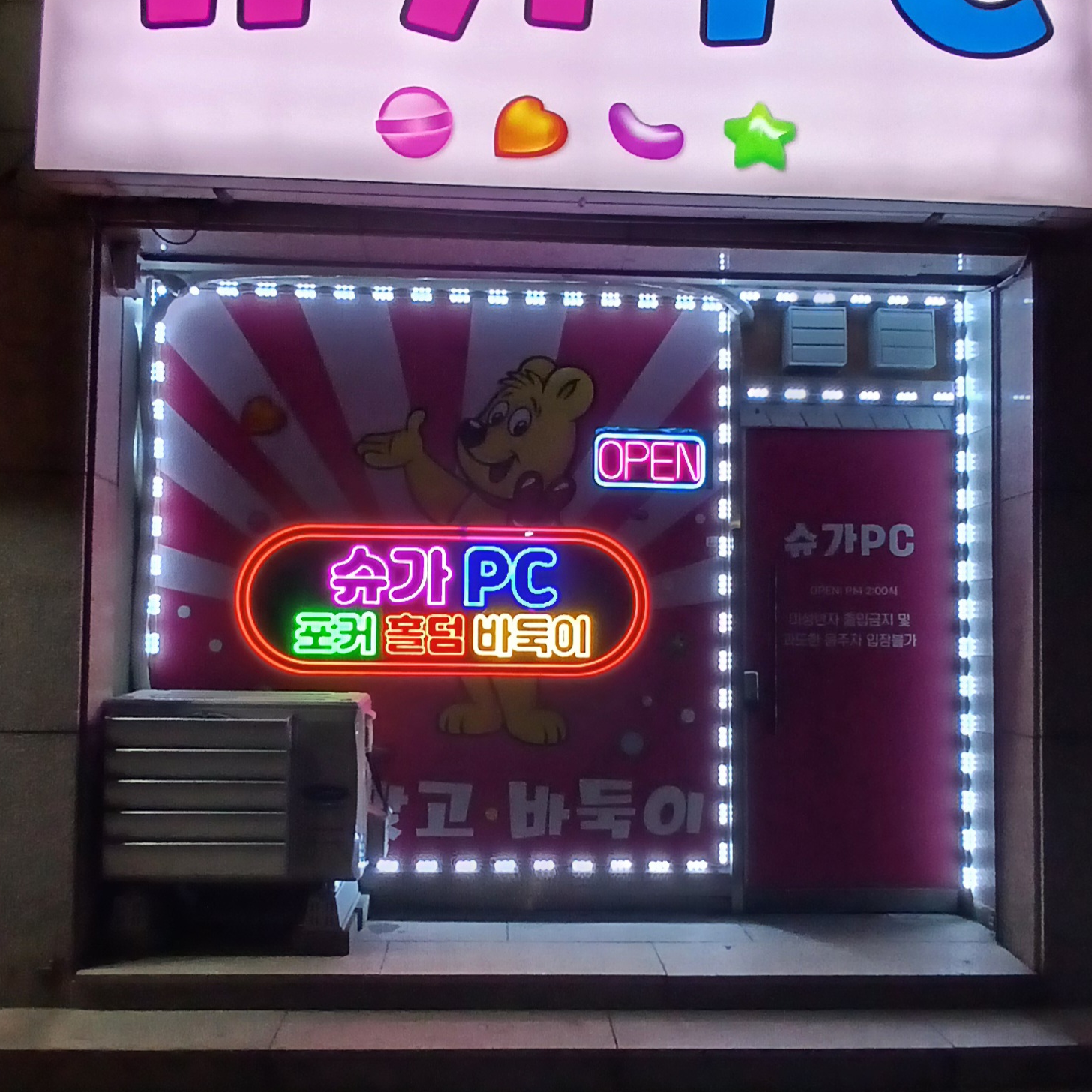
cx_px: 564
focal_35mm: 21
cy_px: 393
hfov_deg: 72.1
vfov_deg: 70.7
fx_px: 749
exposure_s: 1/60.2
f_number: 2.2
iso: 80
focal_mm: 1.4
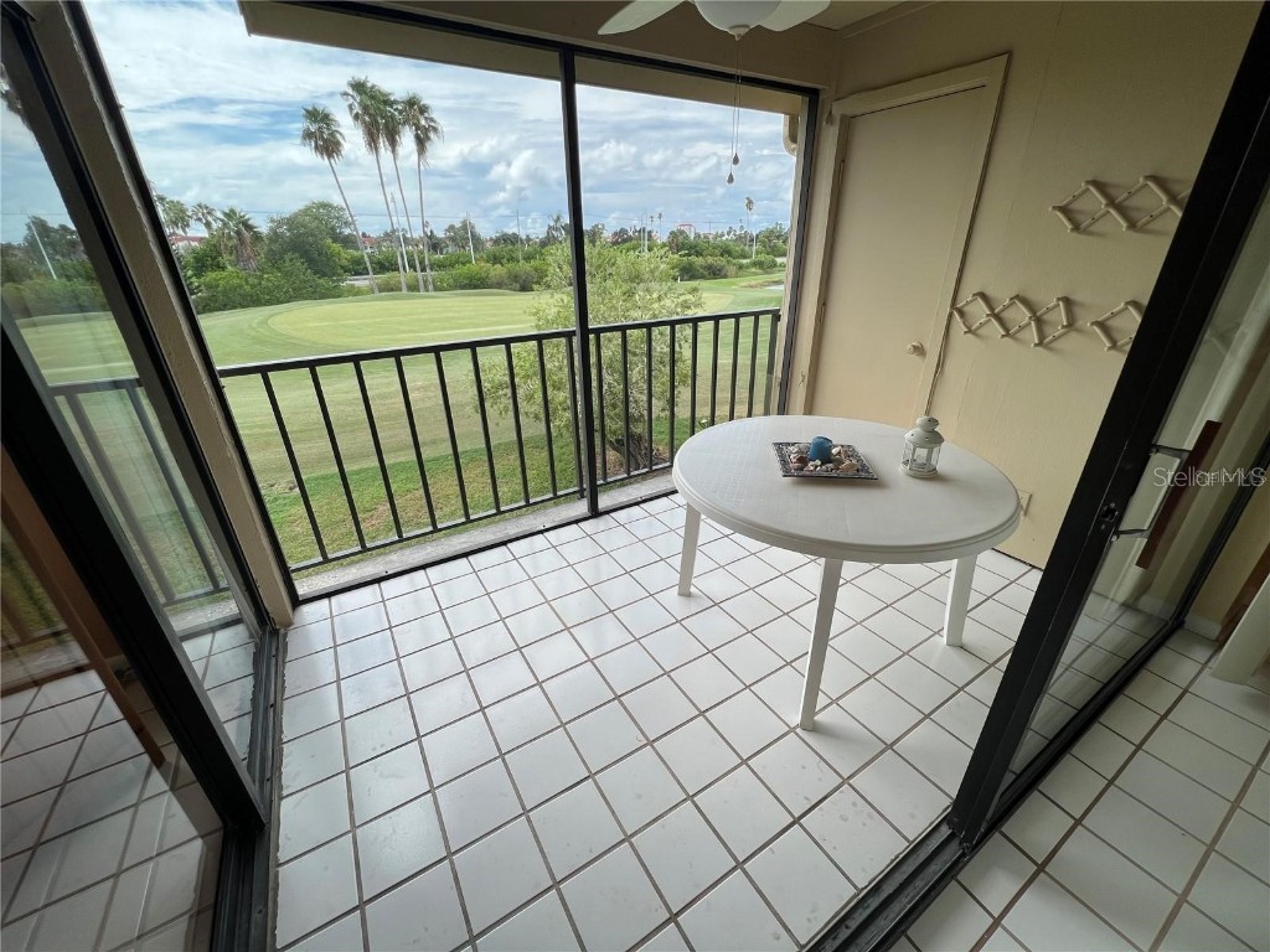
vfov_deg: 89.9
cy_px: 476
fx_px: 477
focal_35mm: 13
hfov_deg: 106.2
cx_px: 635
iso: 32
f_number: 1.8
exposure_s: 1/431
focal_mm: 1.57
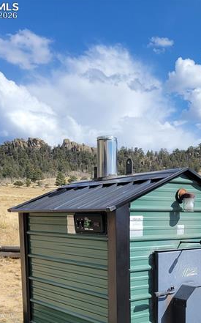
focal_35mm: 48
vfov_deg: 39.5
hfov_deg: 26.5
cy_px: 277
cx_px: 147
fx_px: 421
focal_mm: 5.4
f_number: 1.8
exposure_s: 1/2321
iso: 40
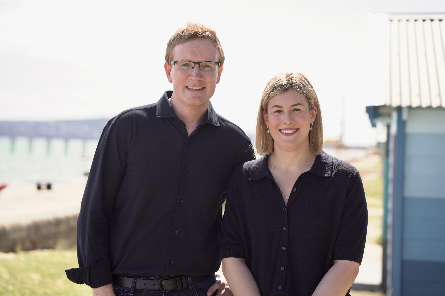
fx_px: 865
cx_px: 222
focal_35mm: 70
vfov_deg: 19.5
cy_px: 148
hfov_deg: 28.8
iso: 100
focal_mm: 70
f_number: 2.8
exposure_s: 1/50
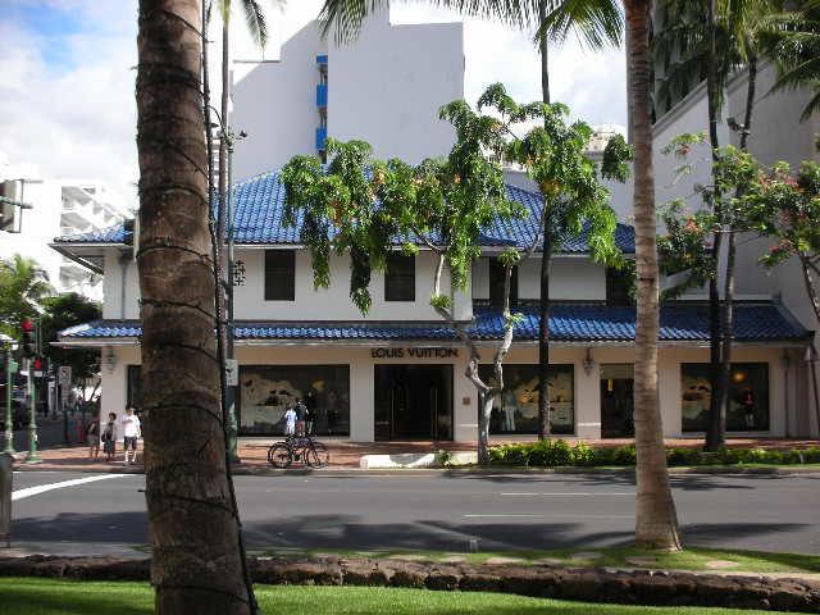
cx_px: 410
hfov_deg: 41.2
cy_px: 308
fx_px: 1090
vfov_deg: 31.5
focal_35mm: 46
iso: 50
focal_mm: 7.7
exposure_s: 1/307
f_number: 3.5
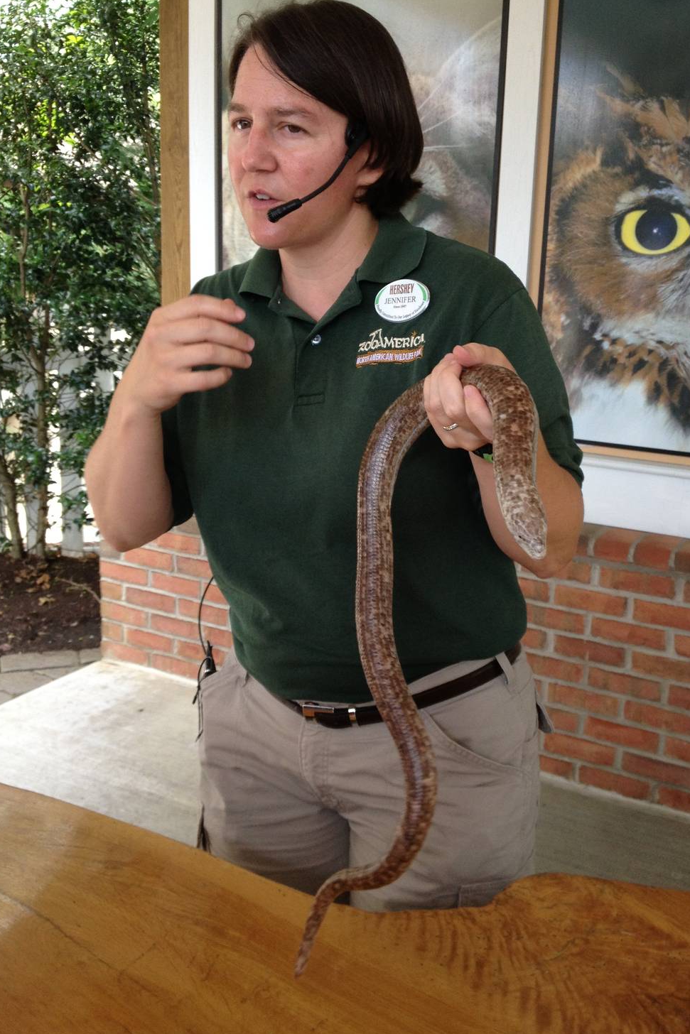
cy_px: 486
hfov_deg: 33.3
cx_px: 419
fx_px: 1150
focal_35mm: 40
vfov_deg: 48.4
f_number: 2.4
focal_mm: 4.28
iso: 64
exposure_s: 1/120
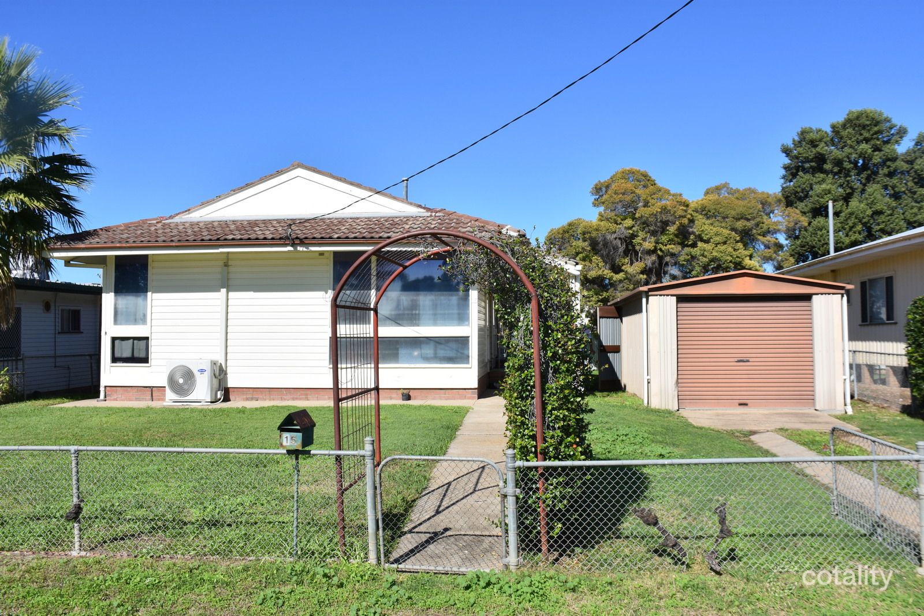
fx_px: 770
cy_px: 308
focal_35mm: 30
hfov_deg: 61.9
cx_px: 462
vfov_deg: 43.6
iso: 100
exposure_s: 1/250
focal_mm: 20
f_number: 11
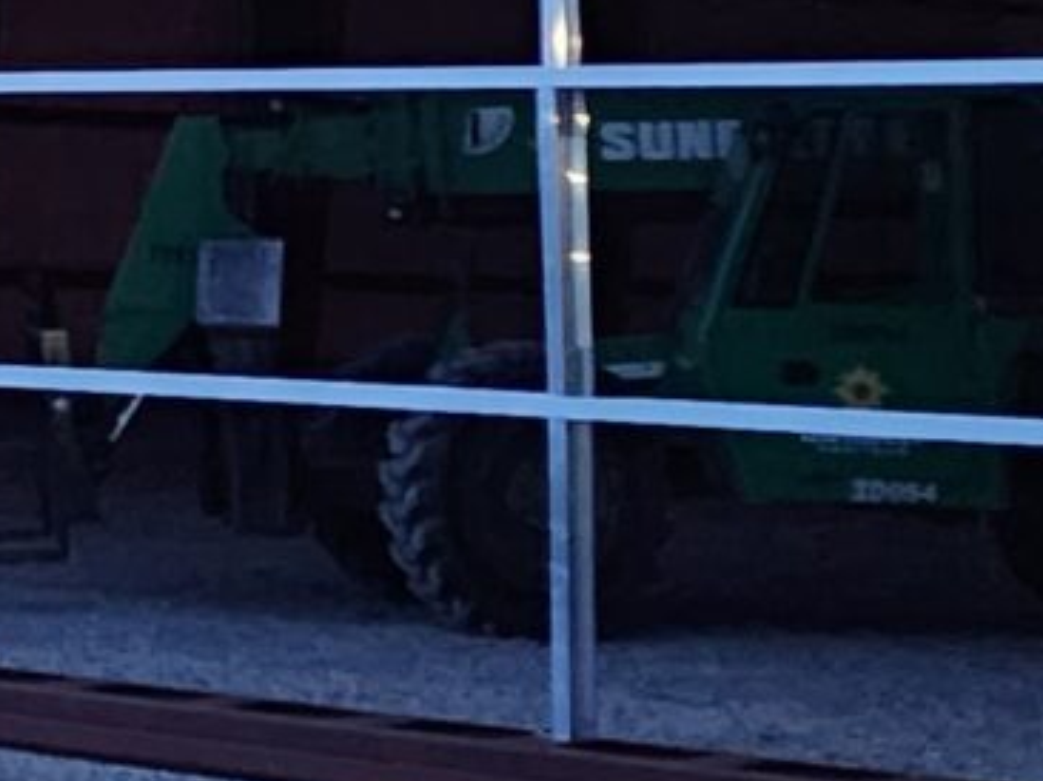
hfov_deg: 11.8
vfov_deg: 9.0
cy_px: -288
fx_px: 4848
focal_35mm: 161
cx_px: -442
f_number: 1.8
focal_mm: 6.4
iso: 1600
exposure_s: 1/20
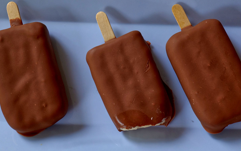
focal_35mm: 79
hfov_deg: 25.9
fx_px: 519
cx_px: 169
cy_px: 80
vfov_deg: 16.5
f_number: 9
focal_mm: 49
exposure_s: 1/60
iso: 1000
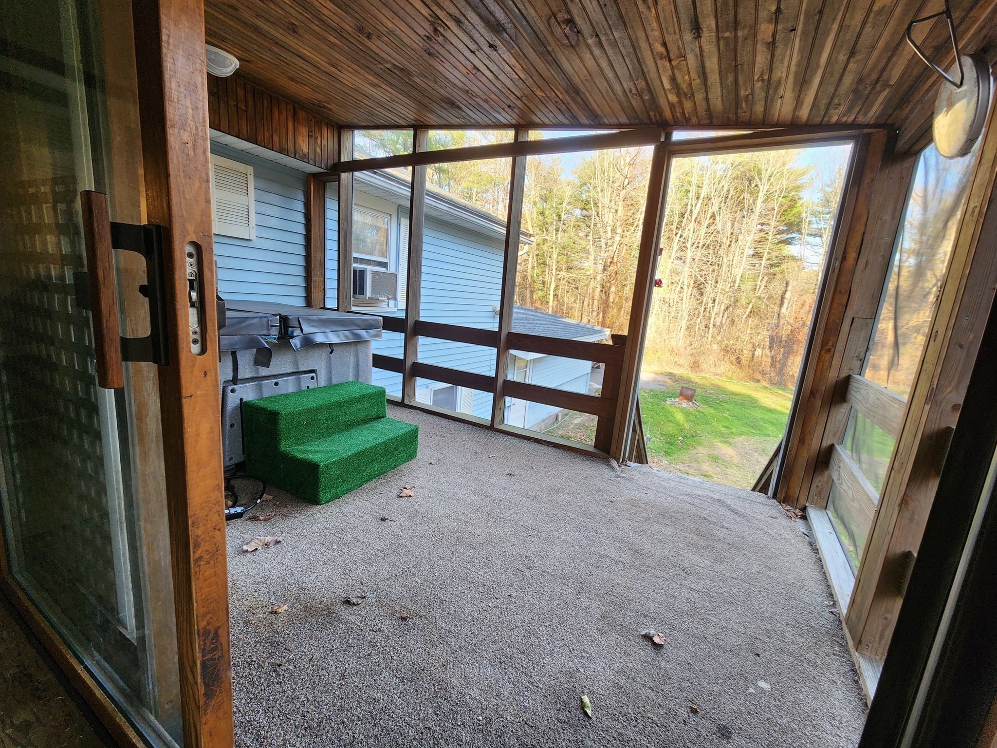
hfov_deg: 106.2
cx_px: 498
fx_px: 374
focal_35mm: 13
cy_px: 374
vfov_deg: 89.9
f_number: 2.2
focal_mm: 2.2
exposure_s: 1/60
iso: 125
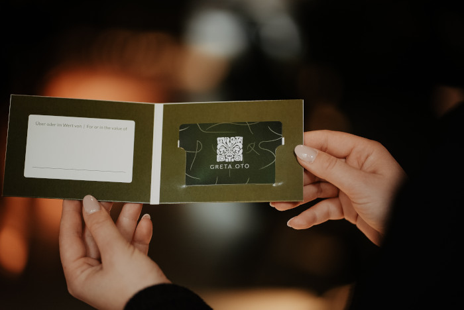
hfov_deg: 23.9
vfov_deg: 16.1
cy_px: 155
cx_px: 232
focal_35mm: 85
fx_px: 1096
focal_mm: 85
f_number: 1.8
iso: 320
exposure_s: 1/100
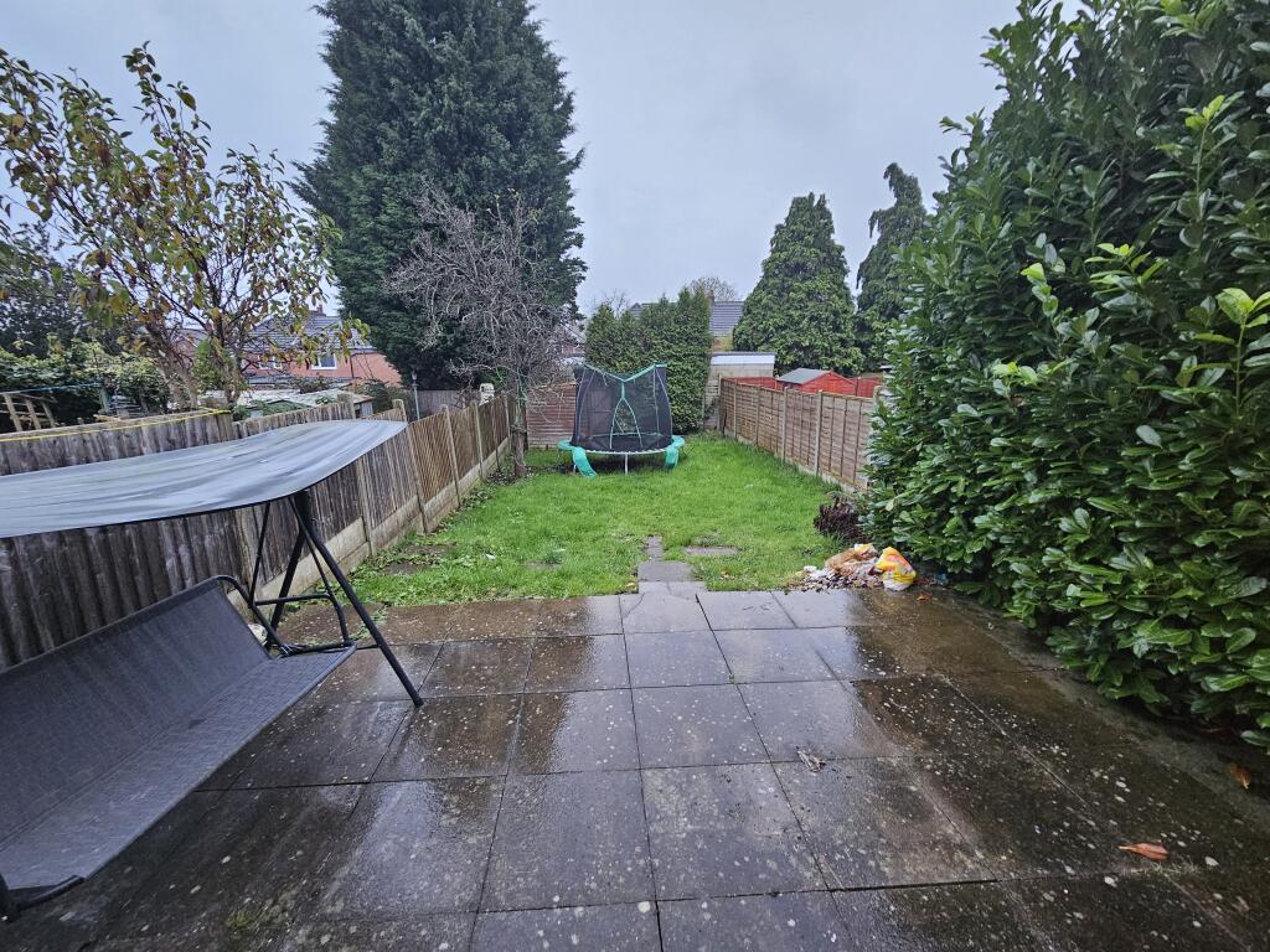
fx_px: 477
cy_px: 476
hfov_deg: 106.2
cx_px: 635
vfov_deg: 89.9
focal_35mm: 13
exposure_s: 1/33
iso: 400
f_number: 2.2
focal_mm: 2.2
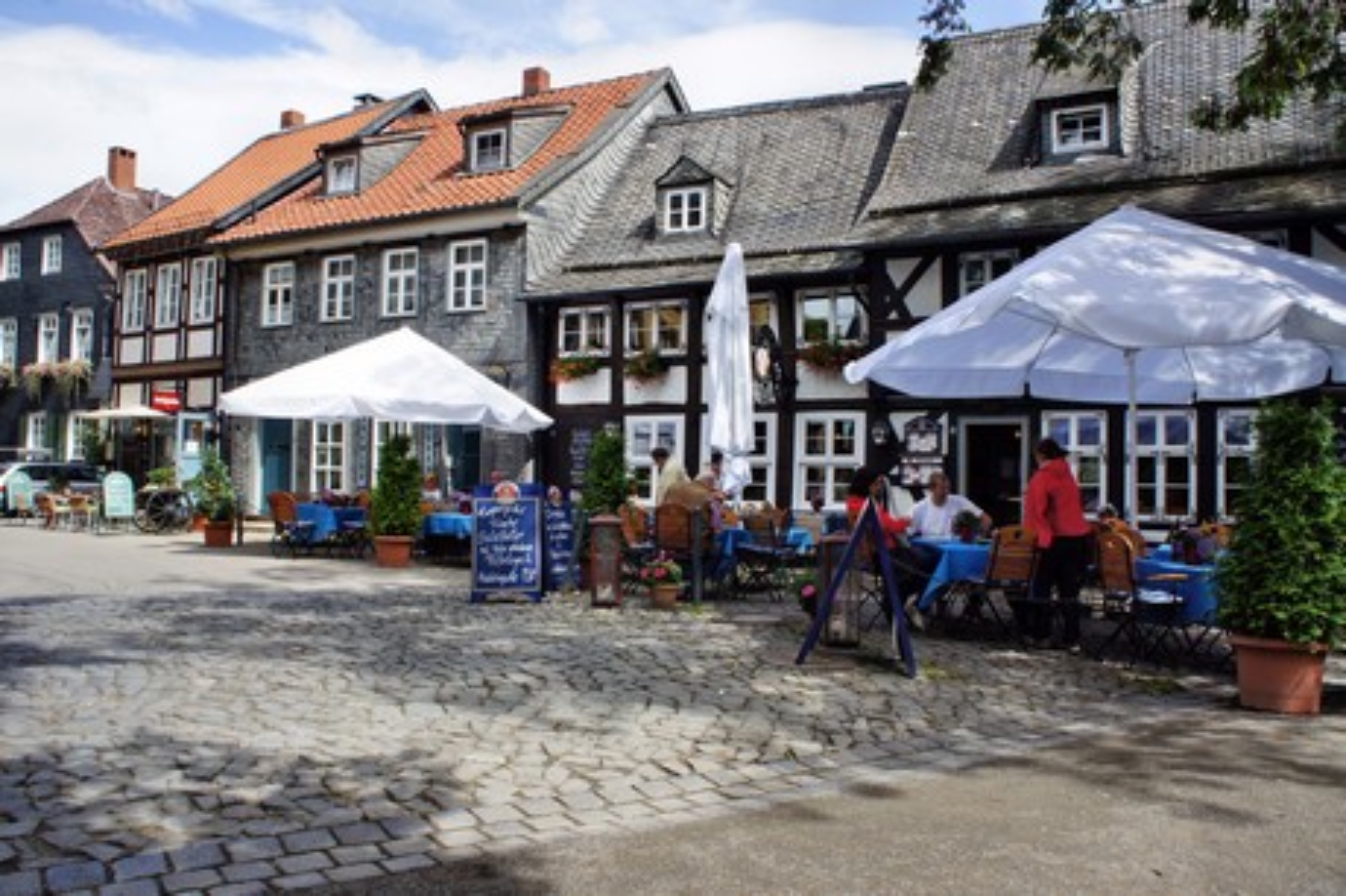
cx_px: 673
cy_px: 448
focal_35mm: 27
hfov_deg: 67.4
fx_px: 1009
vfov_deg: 47.9
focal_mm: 18
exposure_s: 1/125
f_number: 11
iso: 200
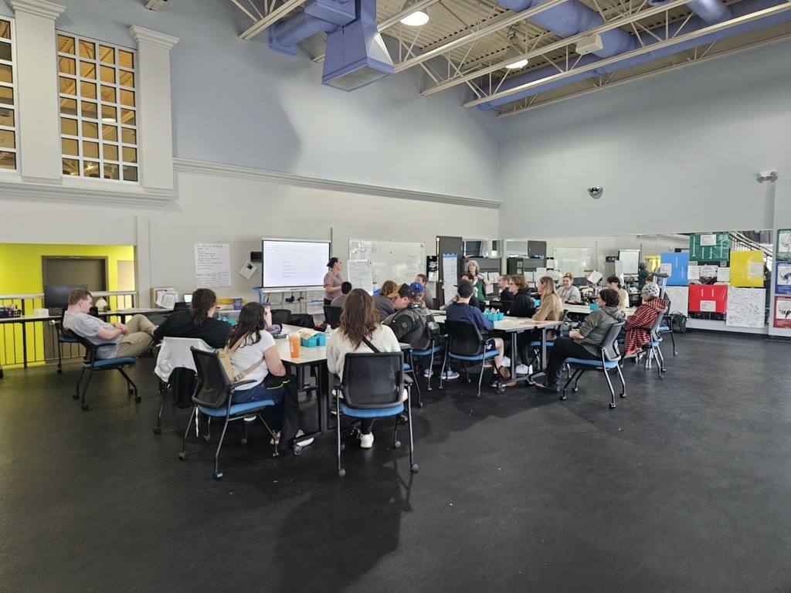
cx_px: 396
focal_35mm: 23
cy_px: 296
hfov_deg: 73.9
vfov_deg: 58.9
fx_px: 526
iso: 800
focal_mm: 5.4
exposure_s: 1/120
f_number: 1.8
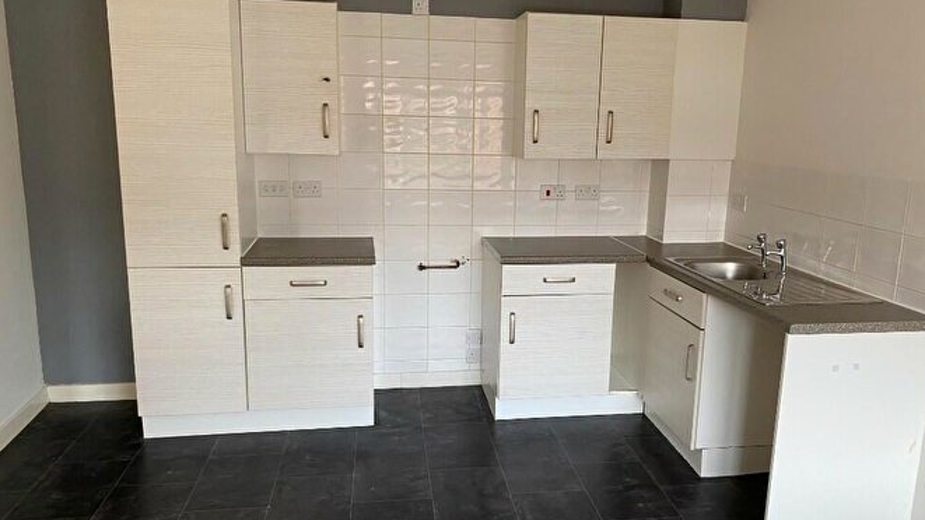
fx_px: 736
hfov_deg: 64.3
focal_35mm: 30
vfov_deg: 38.9
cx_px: 487
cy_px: 286
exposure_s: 1/60
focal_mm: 4.25
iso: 200
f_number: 1.8
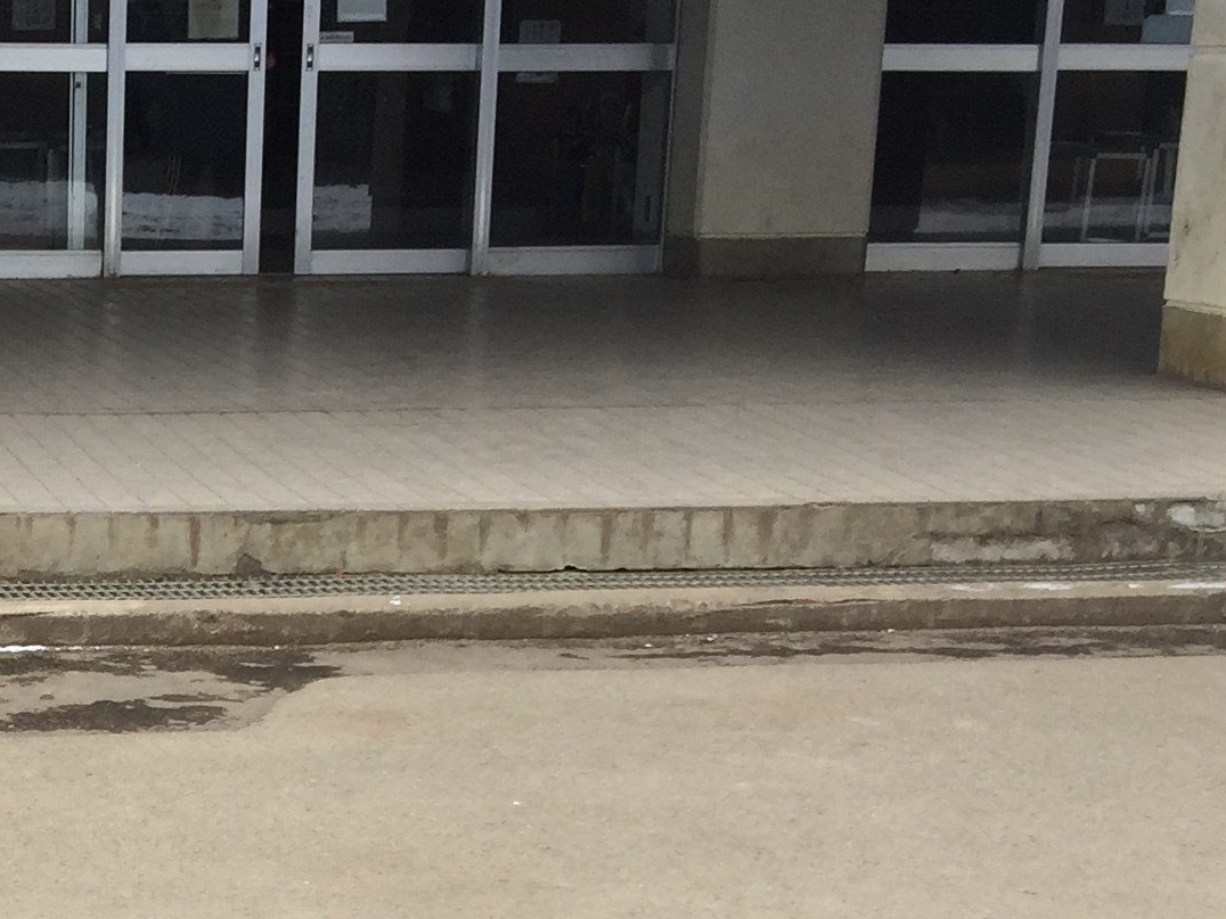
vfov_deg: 16.5
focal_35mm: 88
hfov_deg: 21.2
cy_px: 892
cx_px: -107
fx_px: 3117
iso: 32
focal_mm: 4.15
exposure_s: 1/520
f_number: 2.2
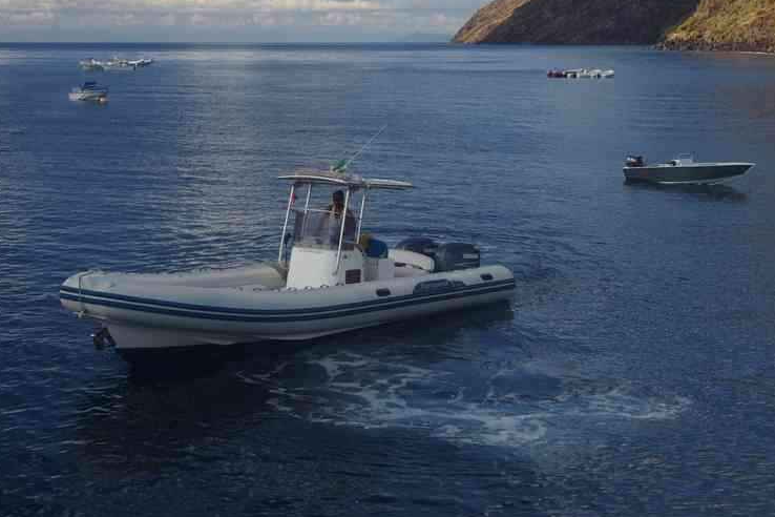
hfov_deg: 18.3
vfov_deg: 12.3
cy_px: 207
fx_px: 2404
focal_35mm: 112
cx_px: 316
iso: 200
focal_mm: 55
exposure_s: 1/100
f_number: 11
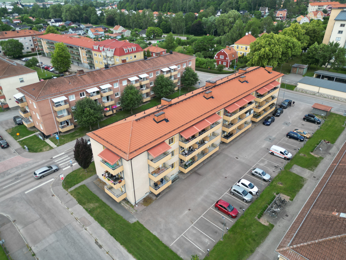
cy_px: 130
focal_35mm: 24
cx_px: 173
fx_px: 240
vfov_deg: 56.8
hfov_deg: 71.6
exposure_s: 1/1000
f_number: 1.7
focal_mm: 6.72
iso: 110
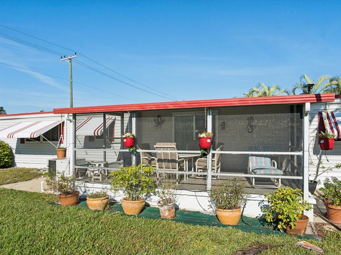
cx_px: 200
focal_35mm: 21
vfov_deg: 63.4
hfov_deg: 78.3
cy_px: 137
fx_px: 207
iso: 200
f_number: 9
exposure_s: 1/1000
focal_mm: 12
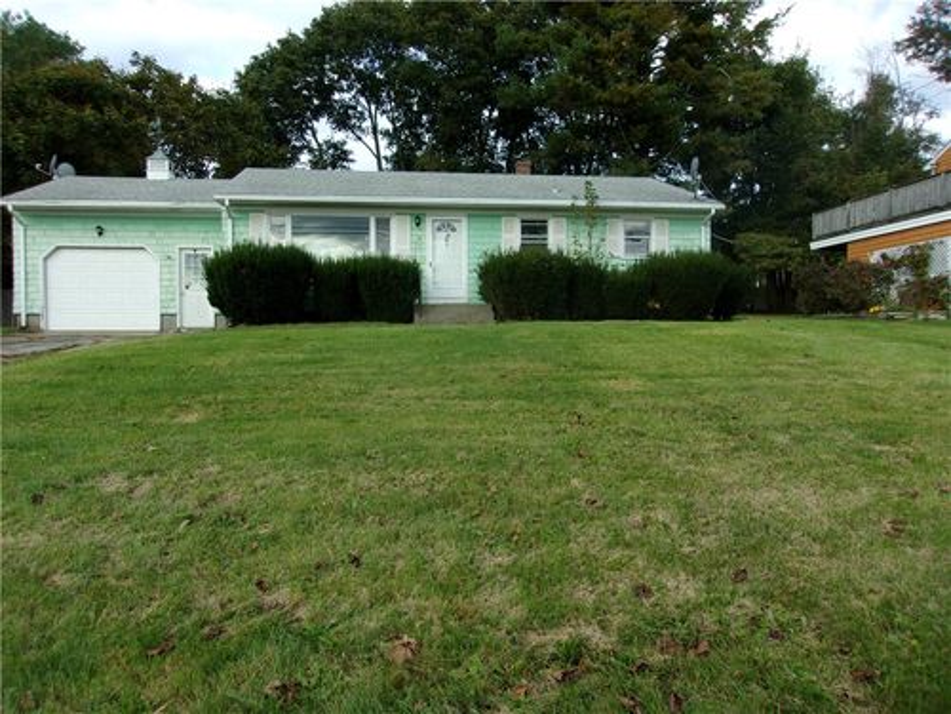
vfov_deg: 51.4
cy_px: 357
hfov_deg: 65.3
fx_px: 742
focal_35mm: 27
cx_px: 476
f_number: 3
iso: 80
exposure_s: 1/400
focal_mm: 4.9
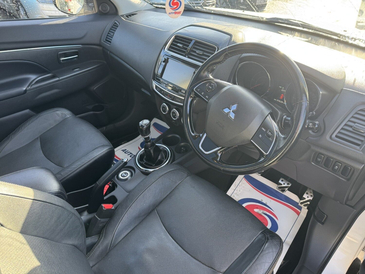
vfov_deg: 56.8
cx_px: 182
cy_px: 137
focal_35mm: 24
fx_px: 253
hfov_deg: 71.6
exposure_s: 1/123
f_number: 1.78
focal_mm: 6.76
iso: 80
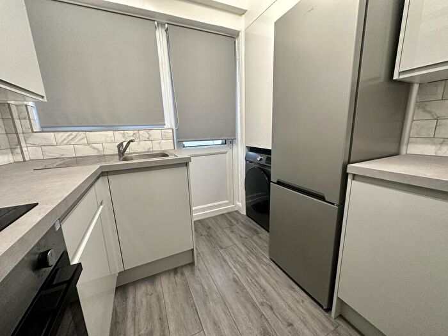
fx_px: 181
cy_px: 168
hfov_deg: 102.1
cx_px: 224
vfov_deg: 85.7
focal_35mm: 14
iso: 250
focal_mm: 2.22
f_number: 2.2
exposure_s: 1/100
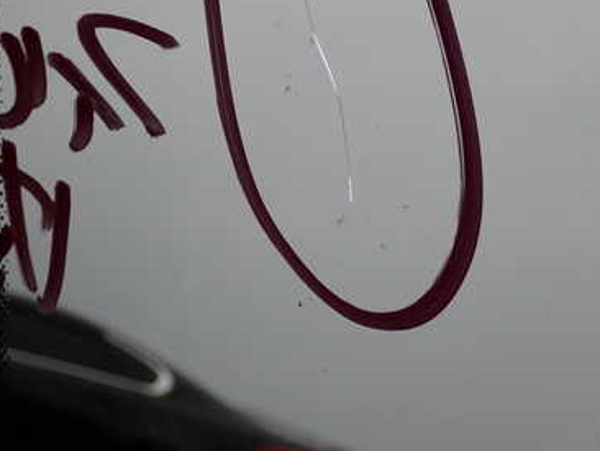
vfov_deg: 19.1
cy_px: 164
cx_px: 246
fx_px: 1336
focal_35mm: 77
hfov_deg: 25.3
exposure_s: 1/160
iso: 100
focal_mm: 8.4
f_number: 3.1
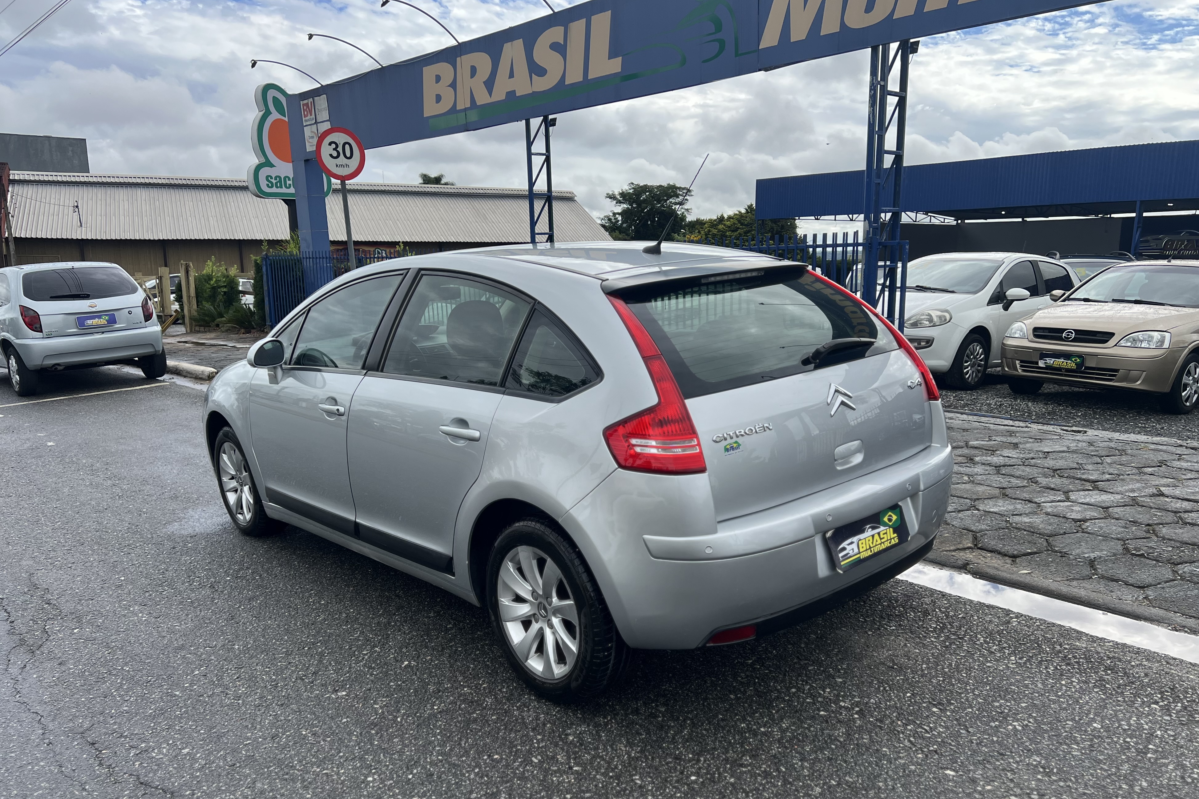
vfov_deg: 46.4
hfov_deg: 65.5
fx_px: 932
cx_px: 596
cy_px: 430
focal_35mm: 28
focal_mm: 5.7
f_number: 1.5
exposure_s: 1/2513
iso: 50
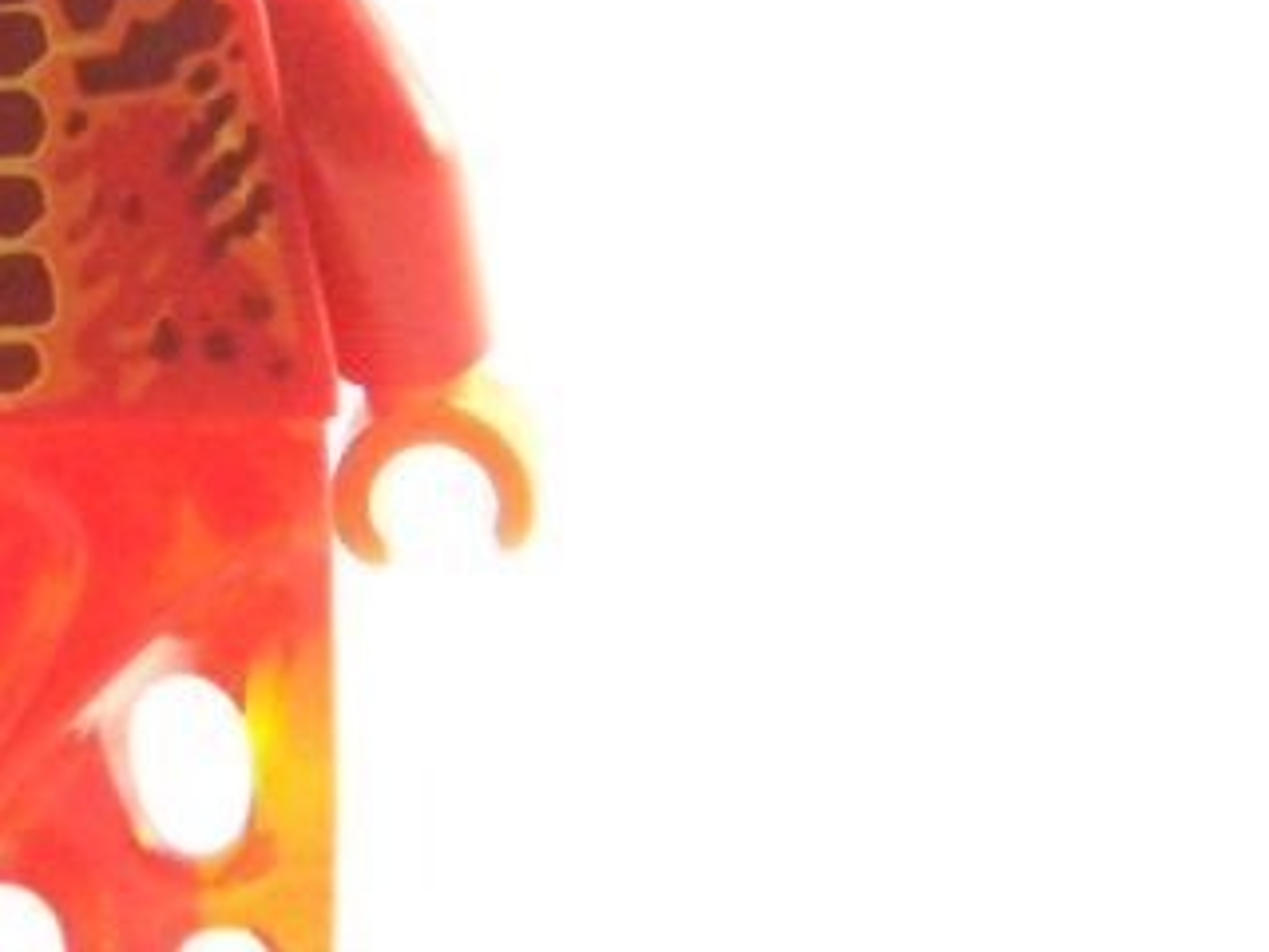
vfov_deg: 5.7
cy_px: 131
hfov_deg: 7.5
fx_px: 9605
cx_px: 56
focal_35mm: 262
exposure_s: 1/60
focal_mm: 13.7
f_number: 3.2
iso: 400
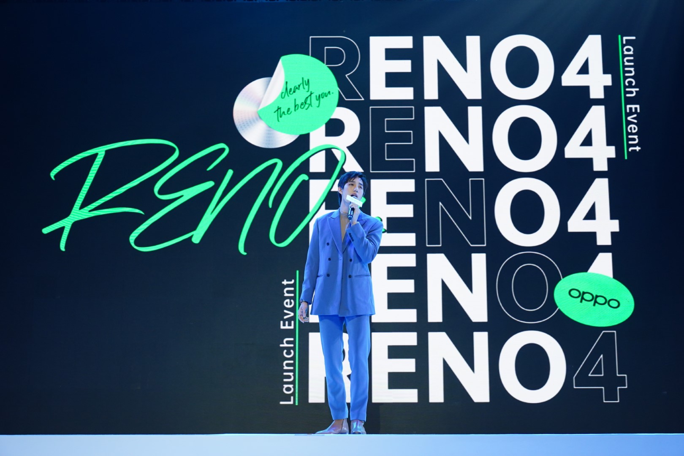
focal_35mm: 55
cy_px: 228
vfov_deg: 24.6
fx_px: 1045
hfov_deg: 36.2
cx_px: 342
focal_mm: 55
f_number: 5
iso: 2000
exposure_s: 1/250
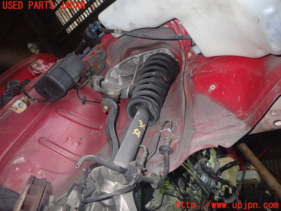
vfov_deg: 54.9
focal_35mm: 25
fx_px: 203
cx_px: 140
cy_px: 106
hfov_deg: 69.4
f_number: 5.6
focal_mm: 4.5
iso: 500
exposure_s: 1/30
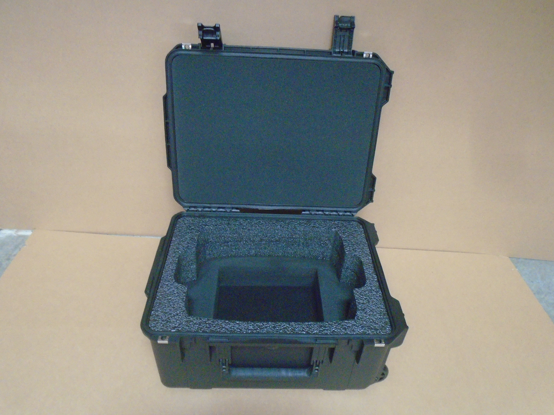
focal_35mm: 26
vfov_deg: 53.1
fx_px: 416
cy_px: 208
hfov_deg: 67.3
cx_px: 277
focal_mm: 4.6
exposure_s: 1/25
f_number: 3.2
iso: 800
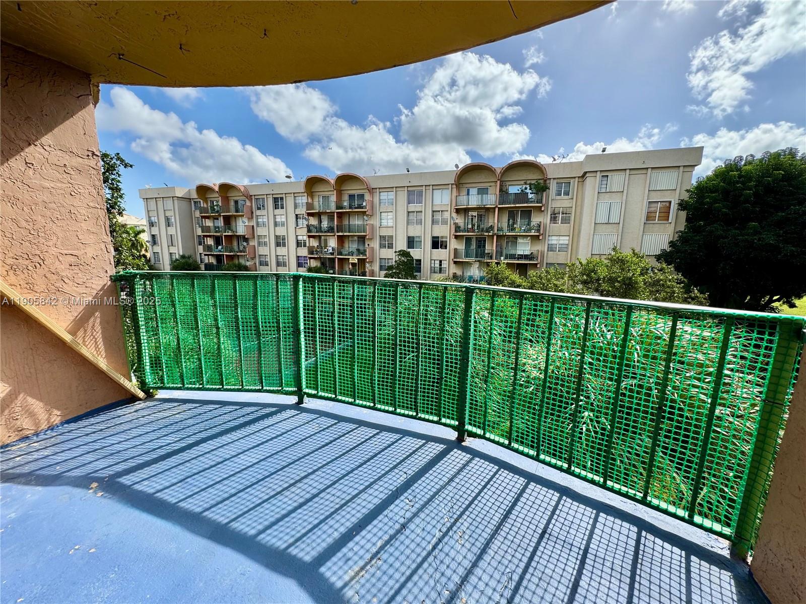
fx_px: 326
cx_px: 403
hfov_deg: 102.1
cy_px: 302
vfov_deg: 85.7
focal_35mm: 14
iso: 50
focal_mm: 2.22
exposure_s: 1/796
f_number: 2.2
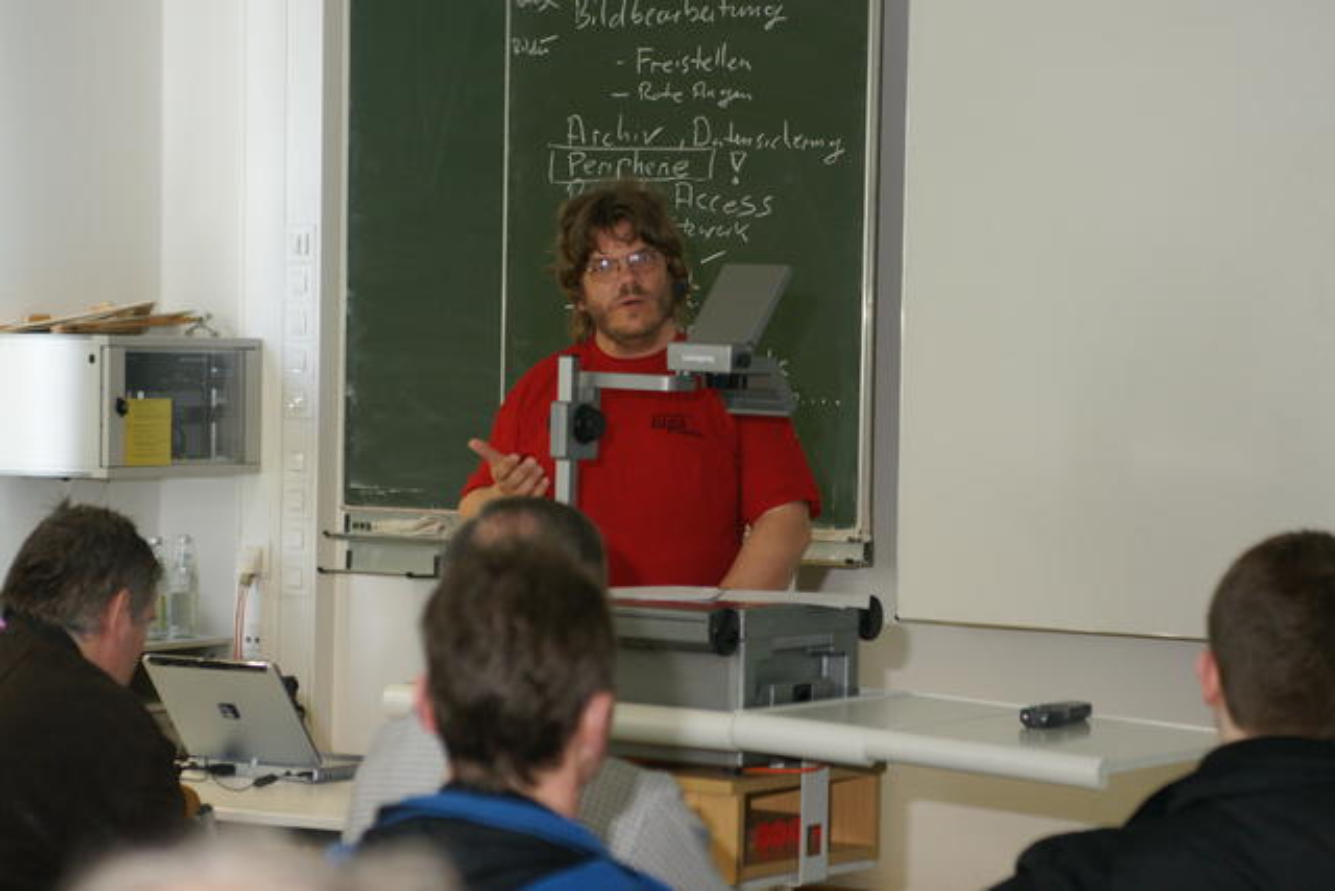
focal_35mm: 105
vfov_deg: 13.0
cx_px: 668
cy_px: 446
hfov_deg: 19.5
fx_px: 3894
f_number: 4
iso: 800
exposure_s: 1/125
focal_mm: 70
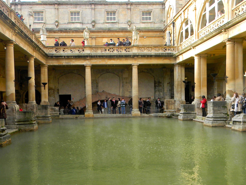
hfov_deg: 48.9
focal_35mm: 38
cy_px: 112
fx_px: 270
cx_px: 109
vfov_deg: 37.6
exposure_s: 1/85
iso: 80
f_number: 3.5
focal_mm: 5
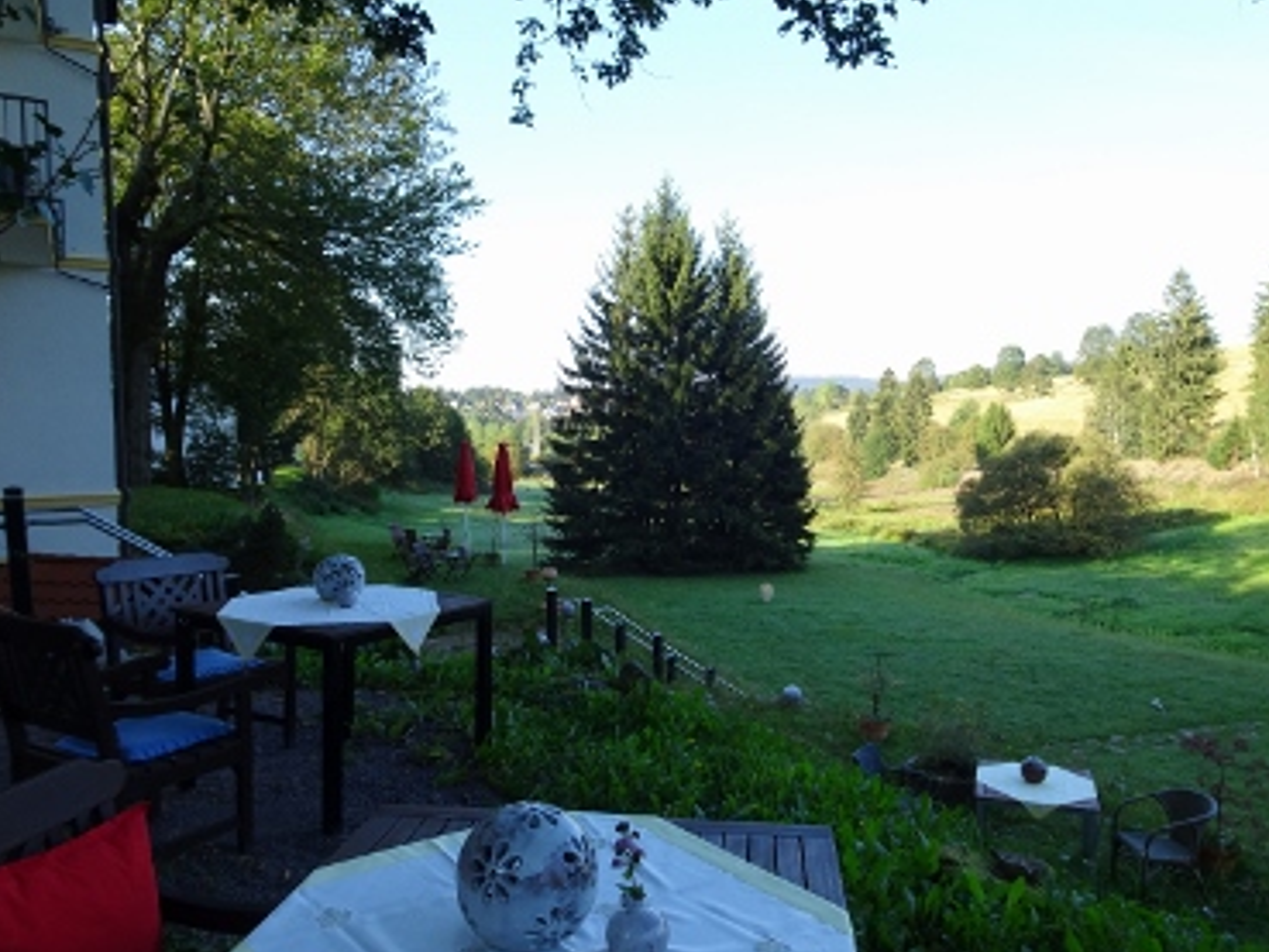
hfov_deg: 67.2
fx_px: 953
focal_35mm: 26
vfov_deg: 53.1
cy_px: 481
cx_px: 674
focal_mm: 4.1
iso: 80
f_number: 3.5
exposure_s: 1/160
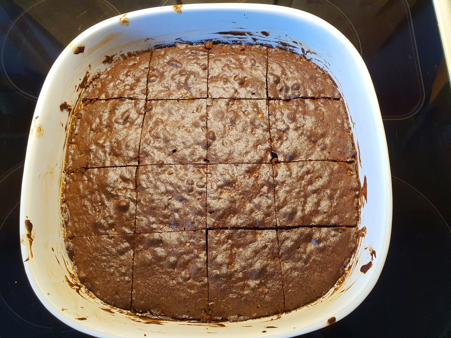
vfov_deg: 53.1
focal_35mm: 26
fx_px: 339
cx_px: 226
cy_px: 169
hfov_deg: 67.3
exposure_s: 1/50
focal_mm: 4.3
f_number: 2.4
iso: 200
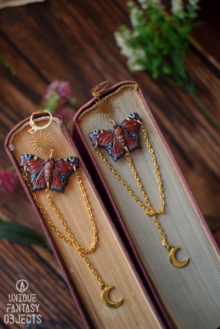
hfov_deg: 26.5
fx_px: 467
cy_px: 164
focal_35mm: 51
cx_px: 110
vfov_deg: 38.9
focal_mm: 34
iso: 640
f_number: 4.5
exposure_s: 1/60
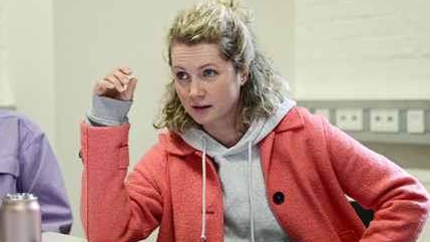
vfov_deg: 15.7
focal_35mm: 77
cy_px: 130
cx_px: 219
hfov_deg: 27.5
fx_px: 878
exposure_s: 1/200
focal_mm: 70
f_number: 3.2
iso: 2500
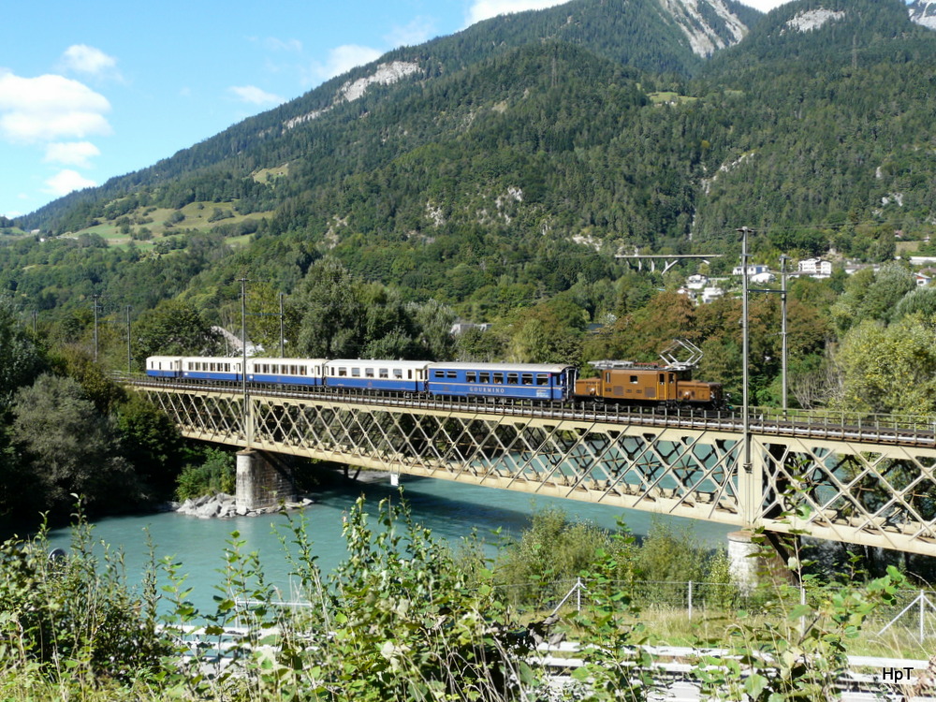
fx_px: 946
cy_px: 351
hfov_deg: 52.6
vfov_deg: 40.7
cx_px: 468
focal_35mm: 35
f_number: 5.6
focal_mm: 5.7
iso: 100
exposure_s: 1/200
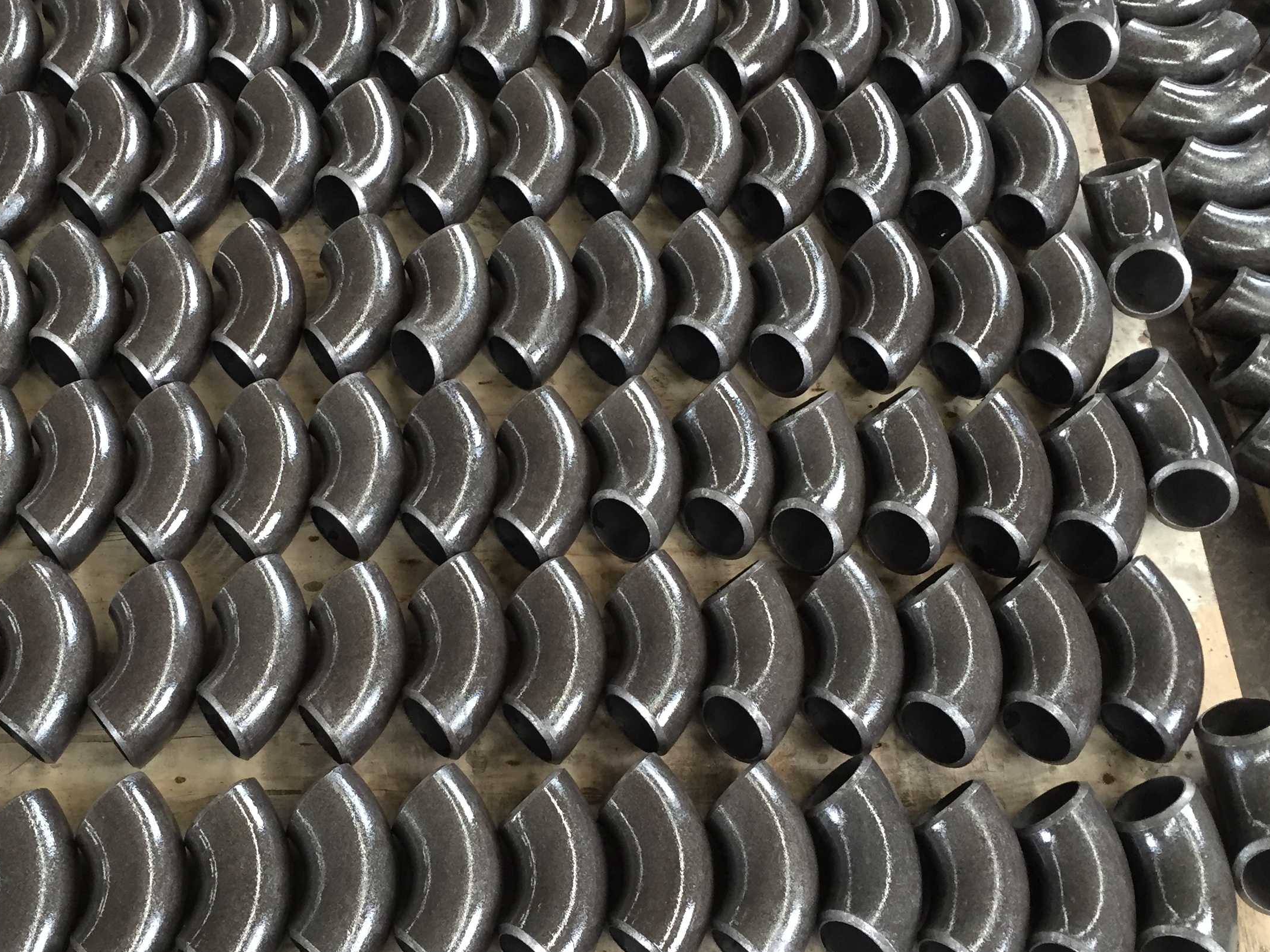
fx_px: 1614
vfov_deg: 32.9
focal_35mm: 44
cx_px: 512
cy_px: 484
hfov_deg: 42.8
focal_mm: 4.15
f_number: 2.2
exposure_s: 1/30
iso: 100
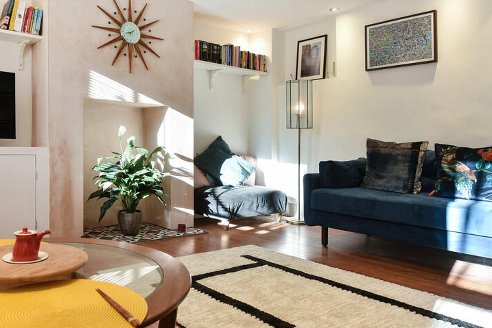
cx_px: 177
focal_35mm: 30
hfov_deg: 60.9
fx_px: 410
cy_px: 142
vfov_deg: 43.6
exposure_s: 1/20
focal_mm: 21
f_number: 10
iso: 200
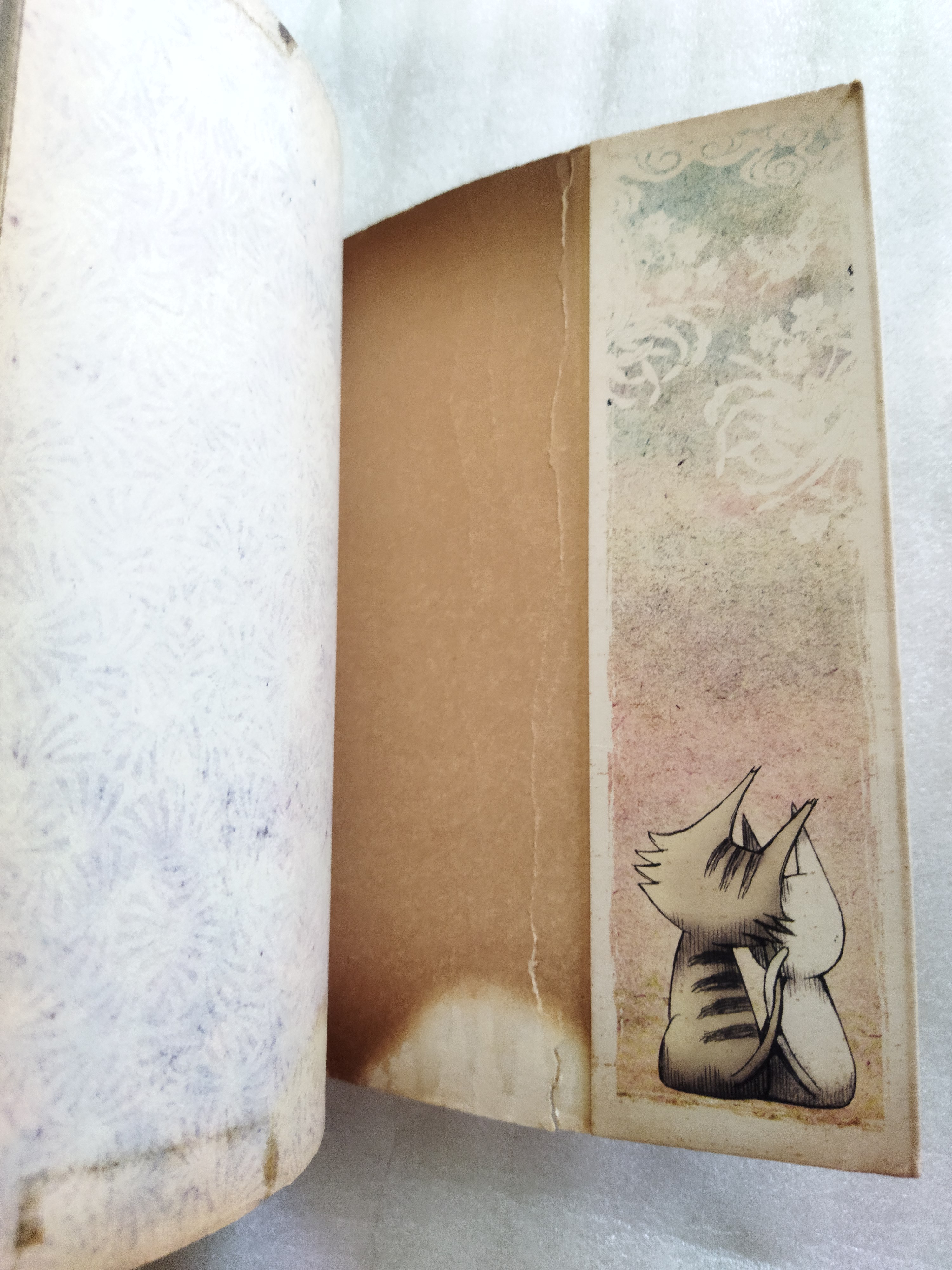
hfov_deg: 51.4
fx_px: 990
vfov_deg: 65.3
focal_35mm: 27
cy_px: 635
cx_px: 476
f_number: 1.79
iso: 388
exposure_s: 1/33
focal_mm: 4.71
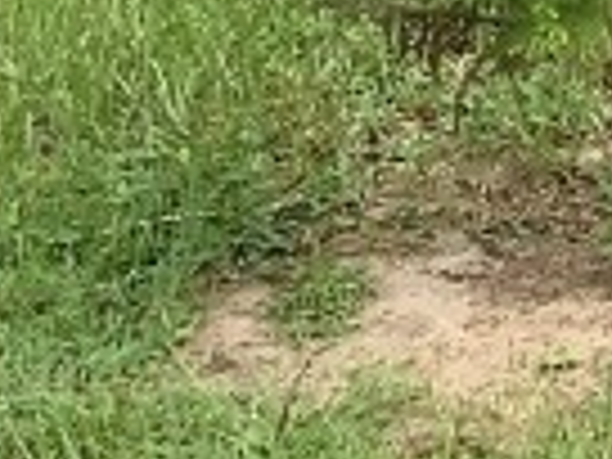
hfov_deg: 7.4
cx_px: 1876
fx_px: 4119
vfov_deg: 5.8
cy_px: -1080
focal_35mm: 233
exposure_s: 1/372
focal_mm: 3.3
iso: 25
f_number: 2.4
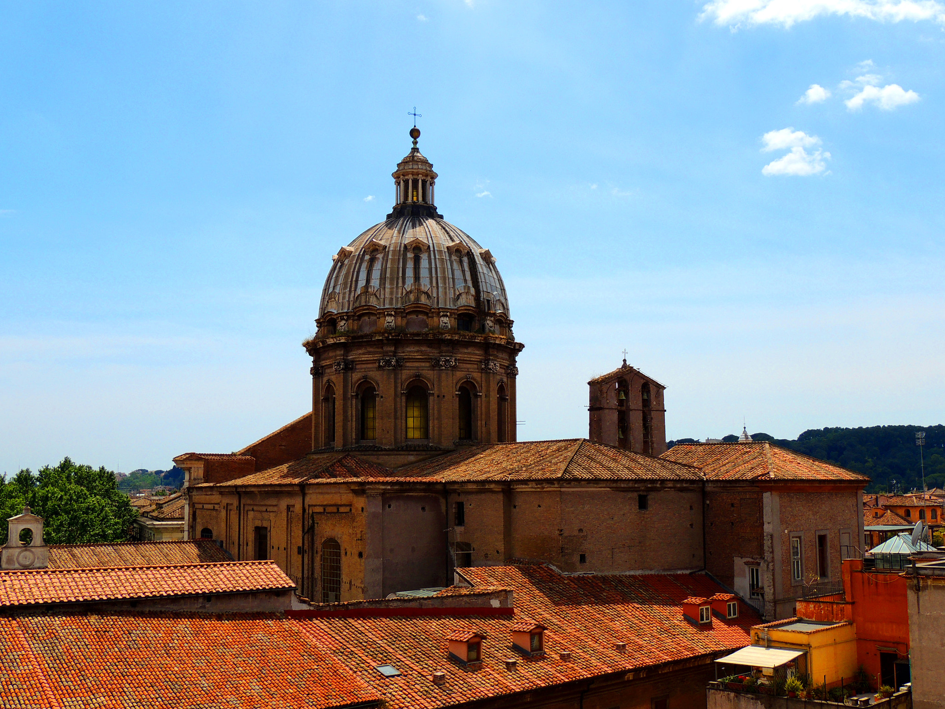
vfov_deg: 36.0
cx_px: 472
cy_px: 354
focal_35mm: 40
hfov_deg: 46.8
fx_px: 1092
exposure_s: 1/1600
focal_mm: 7.1
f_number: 3.7
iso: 100
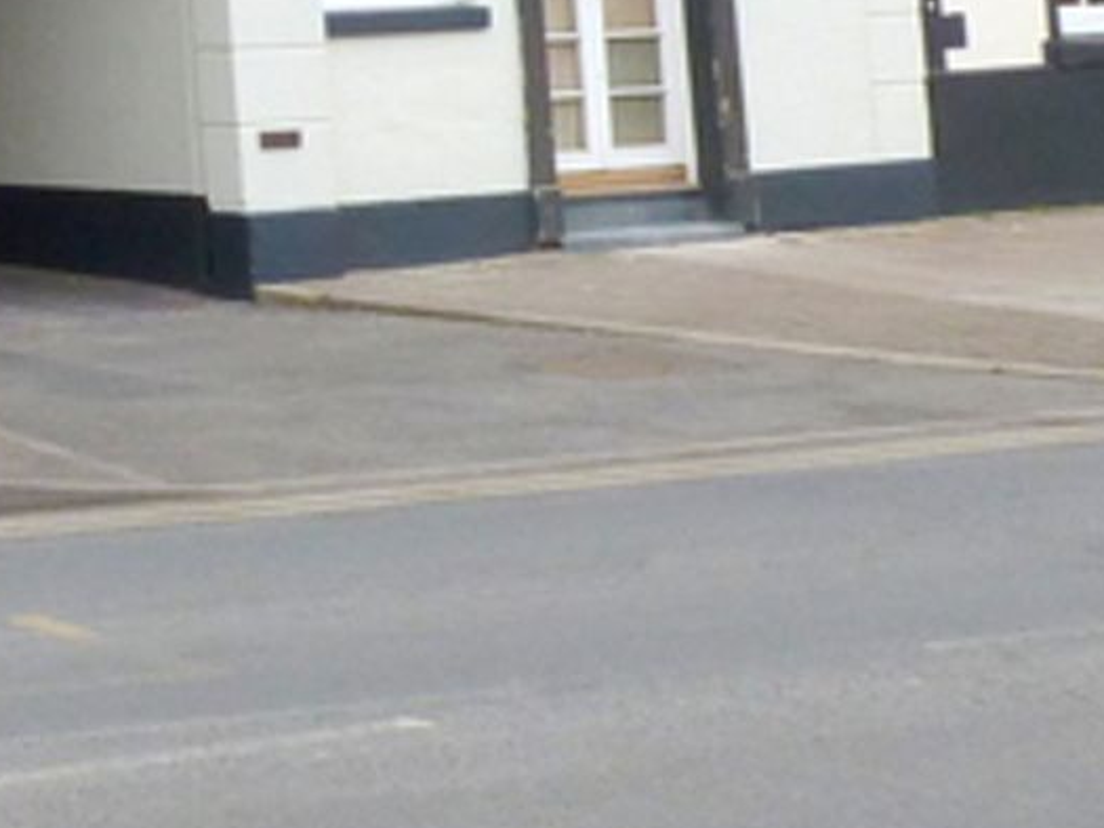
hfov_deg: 14.7
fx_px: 3732
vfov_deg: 11.8
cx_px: -902
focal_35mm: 117
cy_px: -620
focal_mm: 4.3
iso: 100
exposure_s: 1/160
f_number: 4
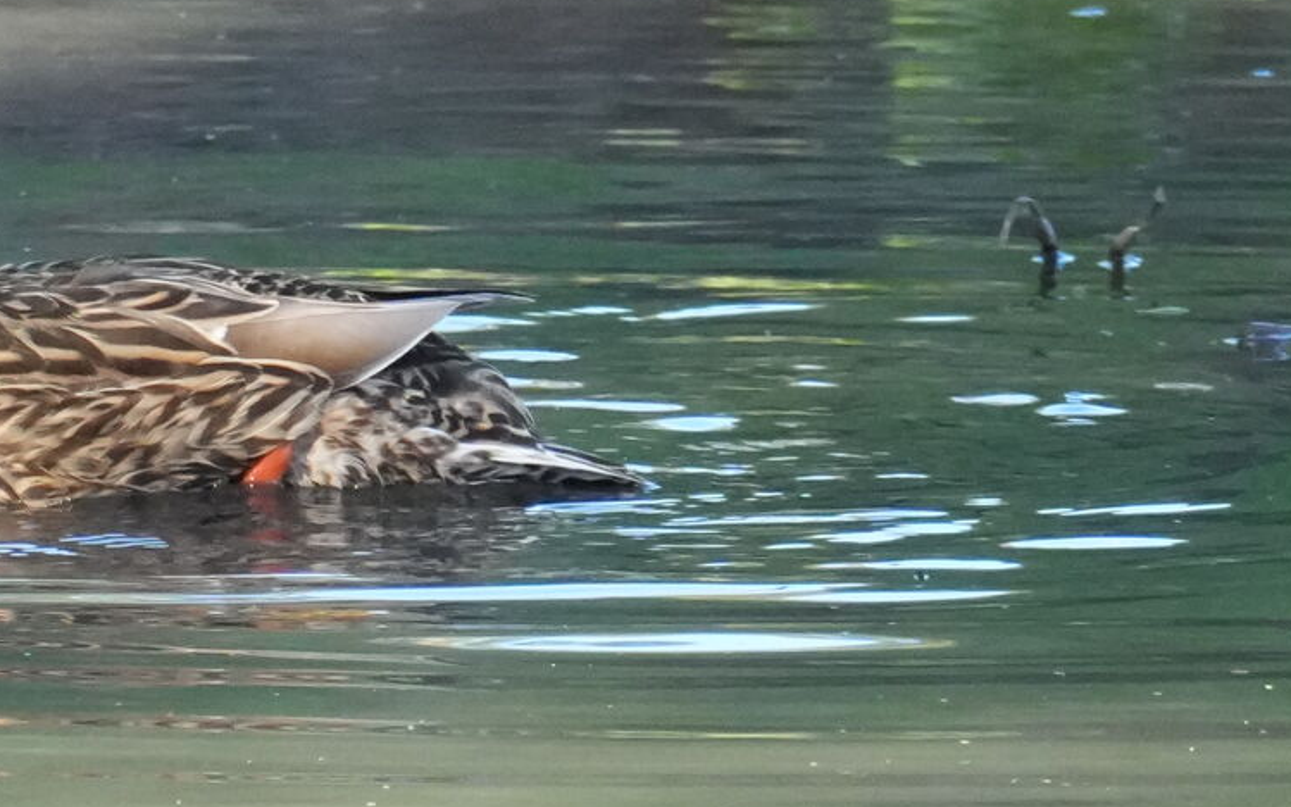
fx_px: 62025
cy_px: 374
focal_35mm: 1763
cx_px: -203
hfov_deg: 1.2
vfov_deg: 0.7
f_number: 7.1
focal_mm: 300
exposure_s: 1/1250
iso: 5000
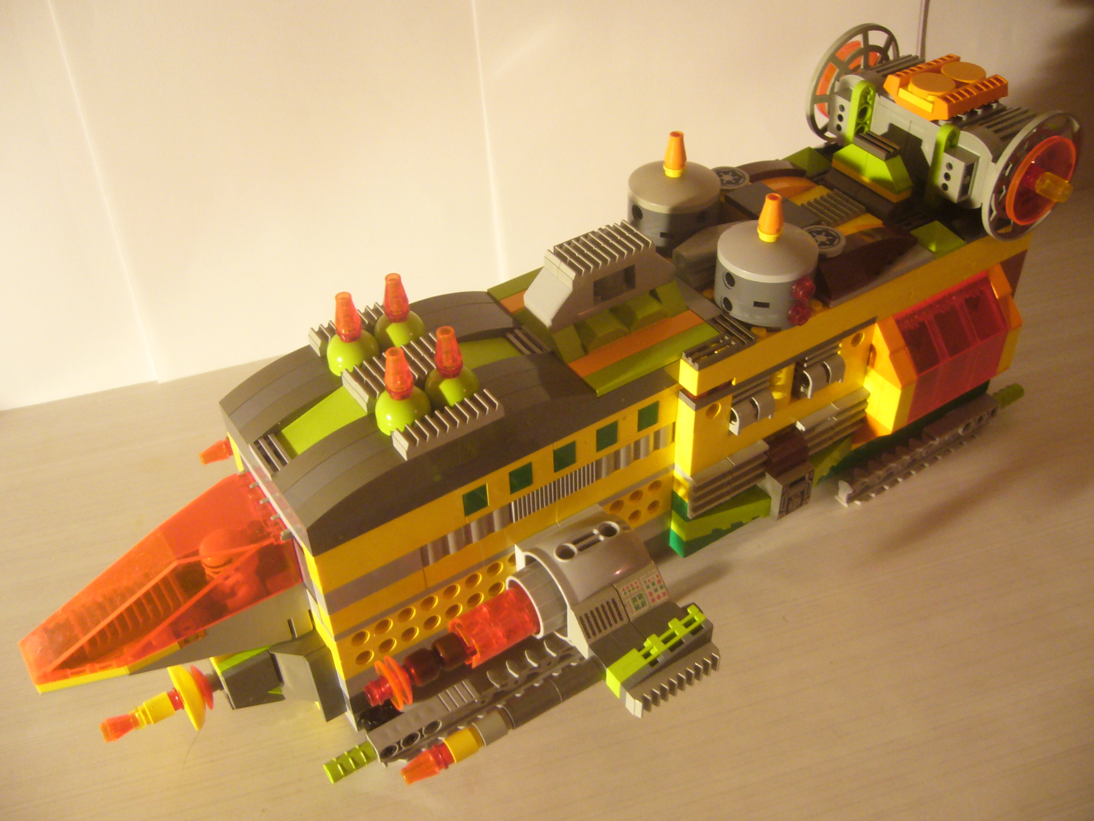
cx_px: 547
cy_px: 410
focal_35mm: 35
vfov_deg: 40.7
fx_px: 1106
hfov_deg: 52.6
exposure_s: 1/8
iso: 200
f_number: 2.8
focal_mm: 5.8
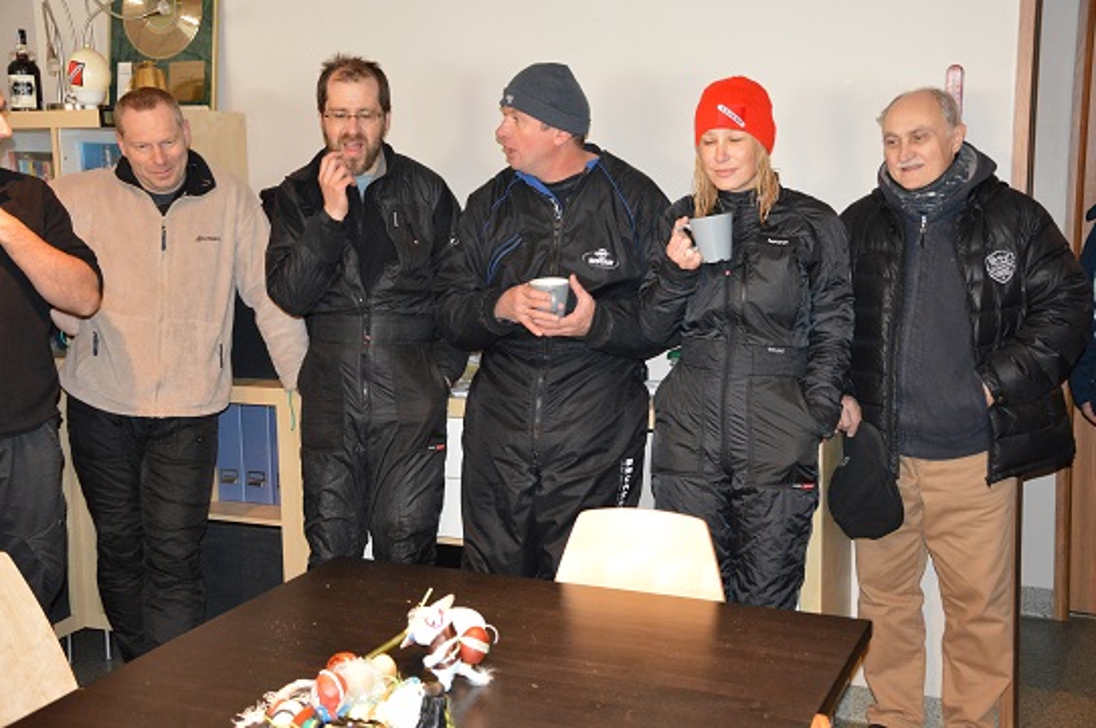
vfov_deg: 31.8
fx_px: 1277
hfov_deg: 46.4
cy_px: 364
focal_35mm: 42
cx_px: 548
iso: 2800
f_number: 4
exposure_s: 1/60
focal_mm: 28
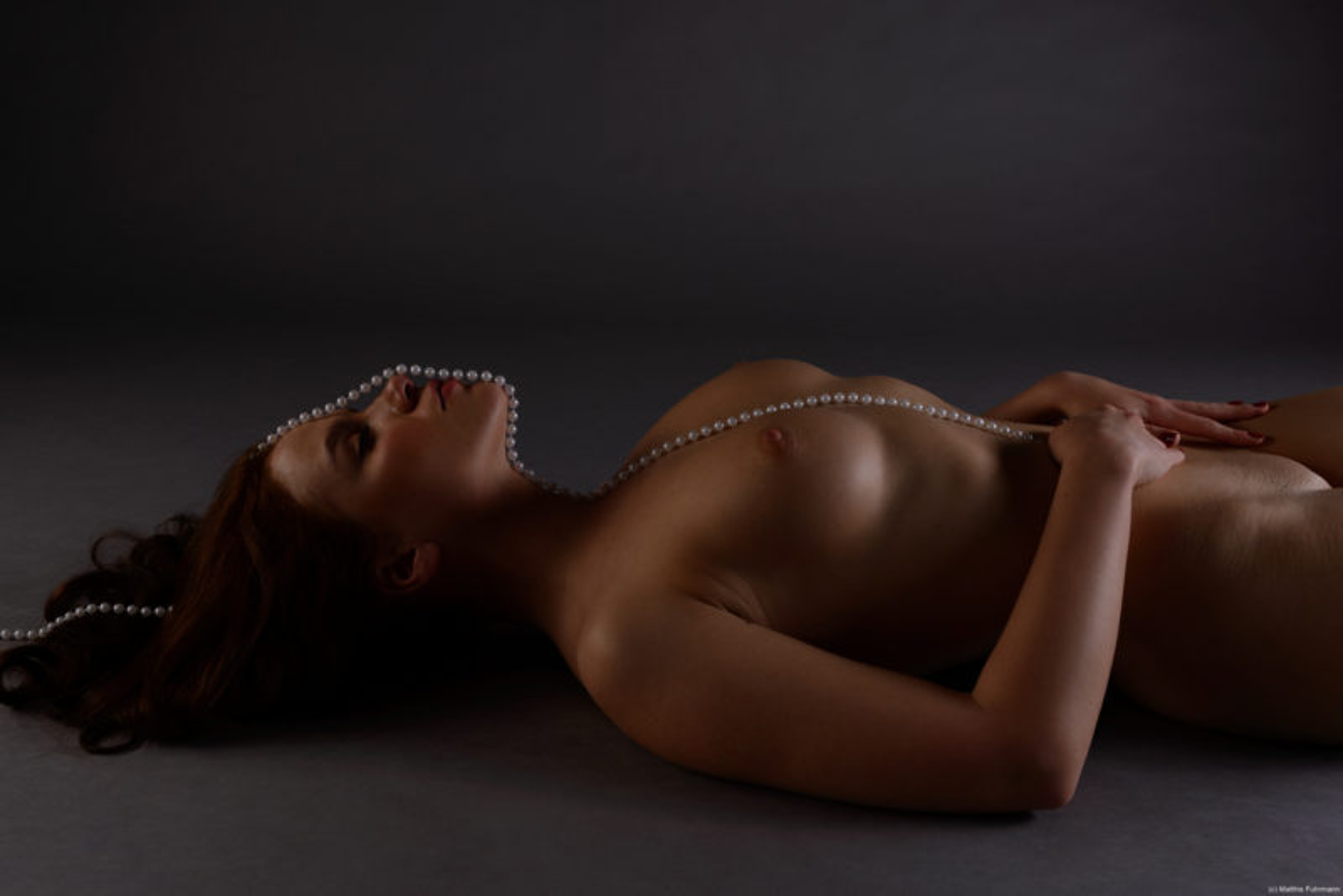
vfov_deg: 35.1
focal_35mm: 38
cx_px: 672
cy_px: 448
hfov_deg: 50.7
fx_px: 1418
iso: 100
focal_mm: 38
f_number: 8
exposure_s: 1/125
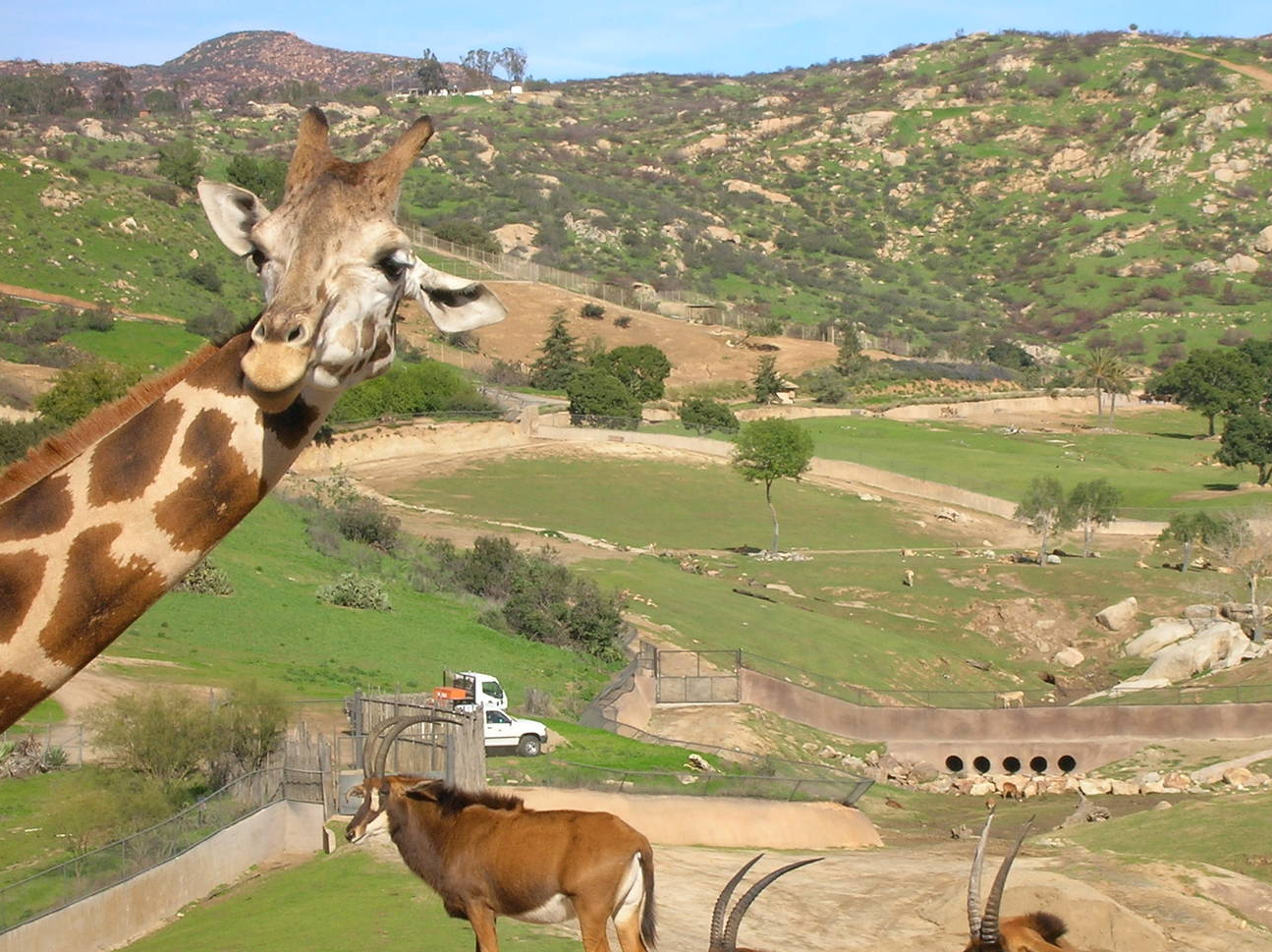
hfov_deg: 15.6
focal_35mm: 126
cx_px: 755
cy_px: 533
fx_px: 4626
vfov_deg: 11.7
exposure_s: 1/125
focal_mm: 17.1
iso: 50
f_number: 8.2
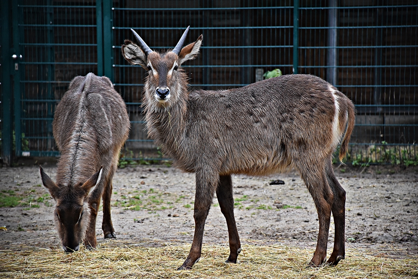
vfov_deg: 6.5
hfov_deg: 9.8
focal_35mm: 210
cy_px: 140
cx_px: 209
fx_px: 2439
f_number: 5.6
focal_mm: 140
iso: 1100
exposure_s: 1/500
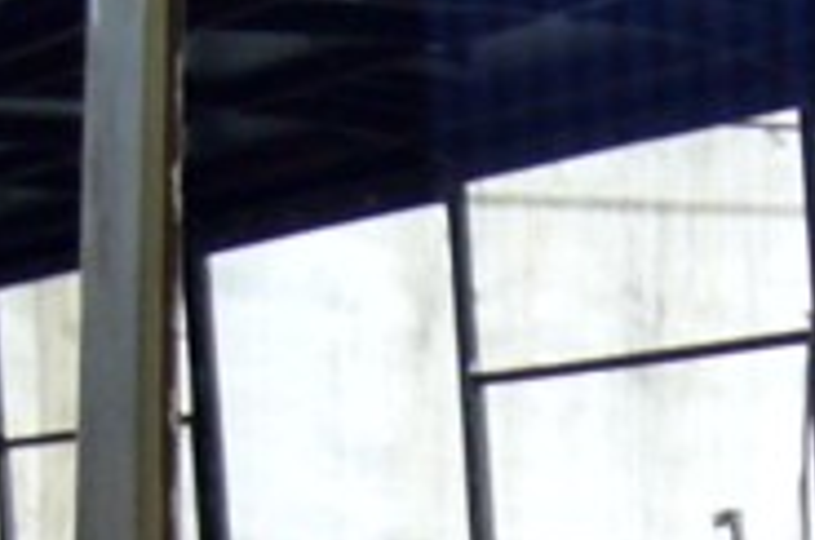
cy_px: 806
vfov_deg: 6.7
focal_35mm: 203
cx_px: 594
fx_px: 4588
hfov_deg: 10.1
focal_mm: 5.8
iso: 80
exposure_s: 1/3.2
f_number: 2.8
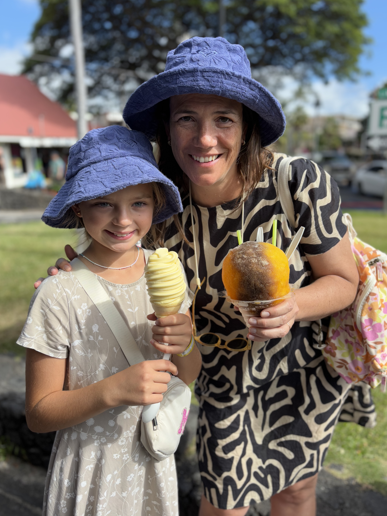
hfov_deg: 51.3
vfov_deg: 65.3
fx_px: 402
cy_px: 249
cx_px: 199
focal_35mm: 27
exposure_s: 1/1058
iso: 50
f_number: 1.6
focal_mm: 5.96
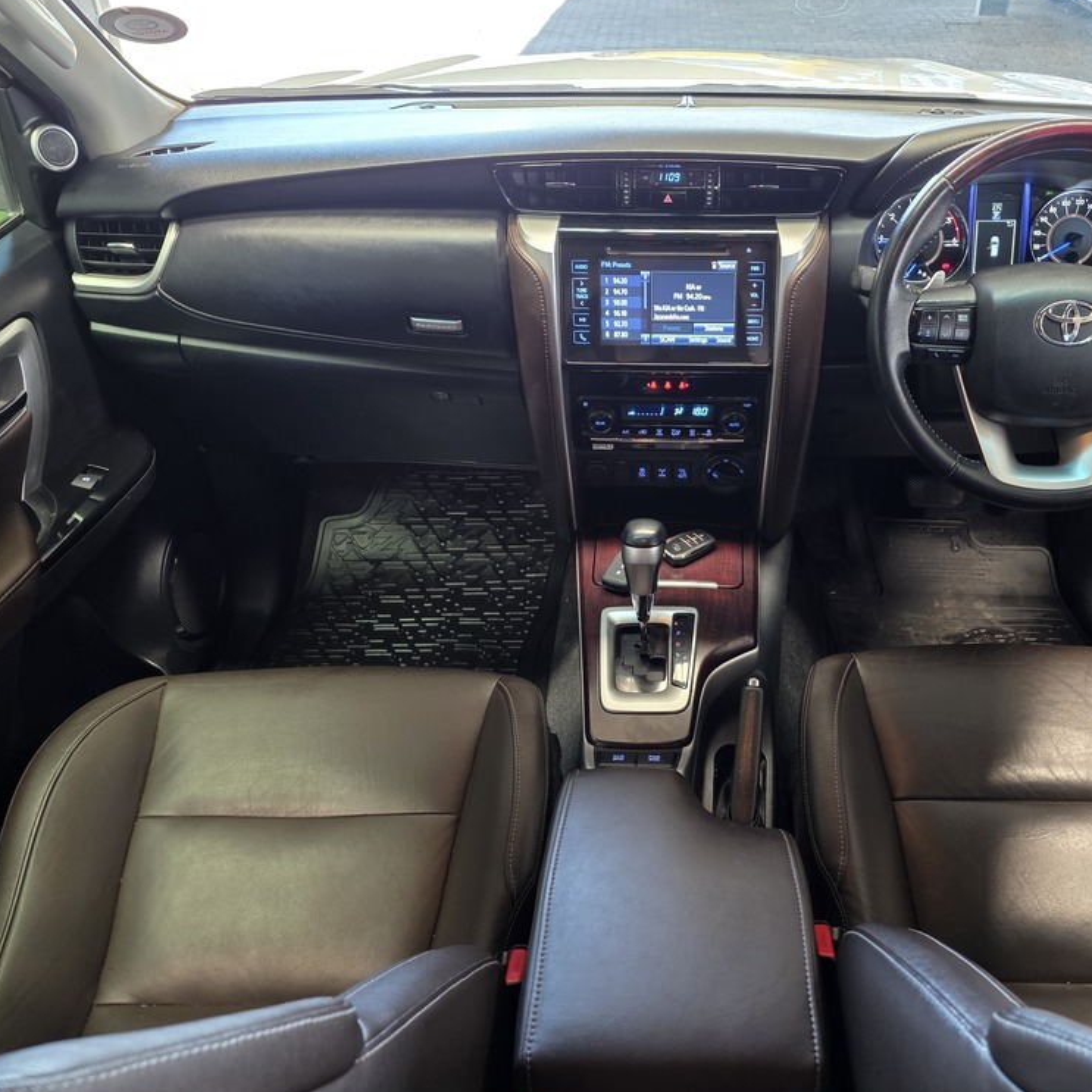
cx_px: 673
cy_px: 547
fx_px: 999
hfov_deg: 56.7
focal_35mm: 28
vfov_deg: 57.3
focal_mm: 6.25
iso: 400
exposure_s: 1/100
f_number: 1.7
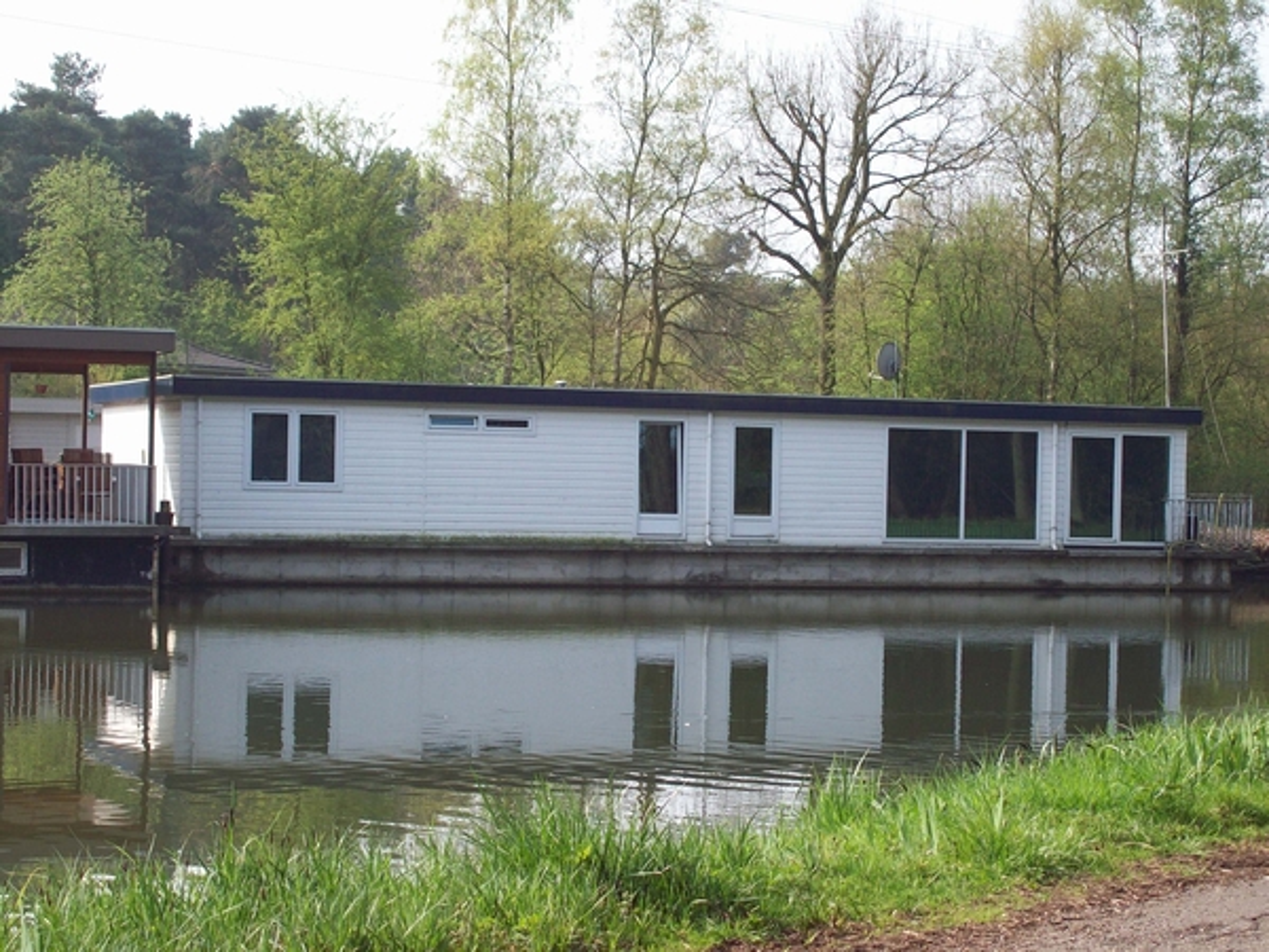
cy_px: 476
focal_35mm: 87
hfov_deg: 22.5
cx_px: 634
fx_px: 3189
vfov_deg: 17.0
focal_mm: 14.3
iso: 80
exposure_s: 1/287
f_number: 4.3
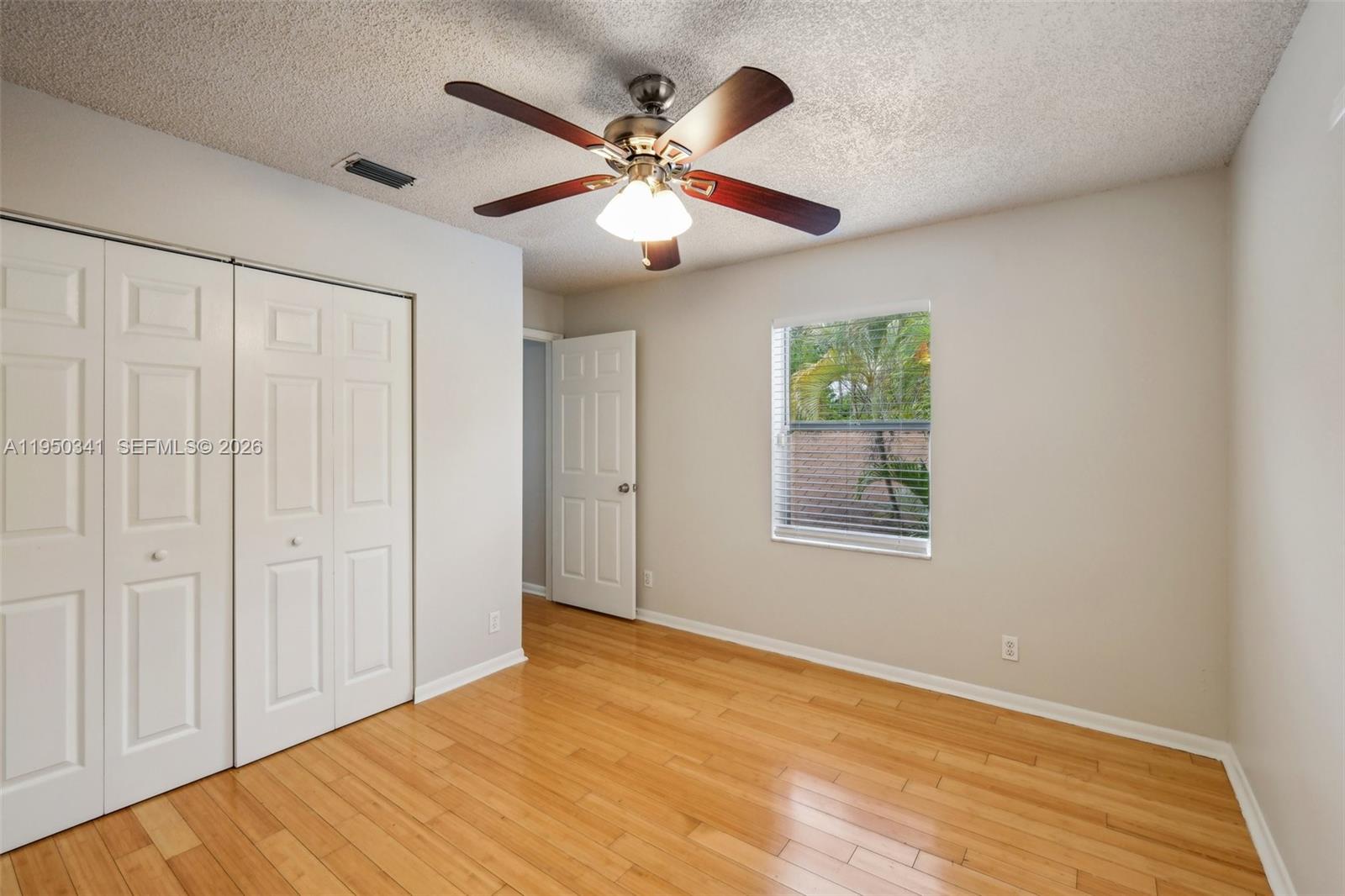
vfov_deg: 77.3
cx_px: 672
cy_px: 448
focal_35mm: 15
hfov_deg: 100.4
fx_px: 560
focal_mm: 10
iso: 400
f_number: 8
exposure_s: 1/20
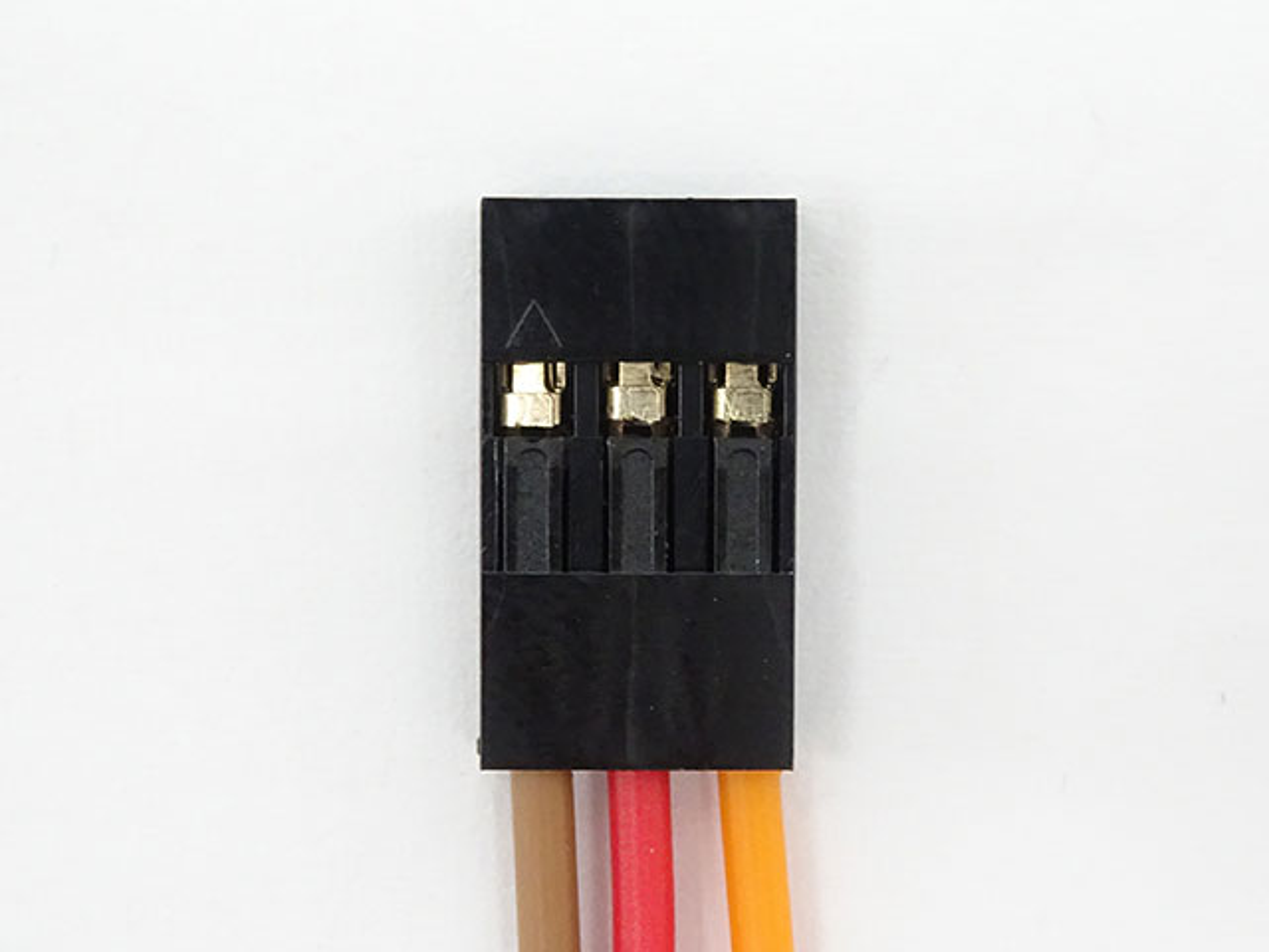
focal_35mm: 50
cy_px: 476
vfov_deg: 29.1
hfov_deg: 38.2
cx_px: 634
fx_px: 1833
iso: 400
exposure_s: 1/50
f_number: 4.5
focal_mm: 8.51
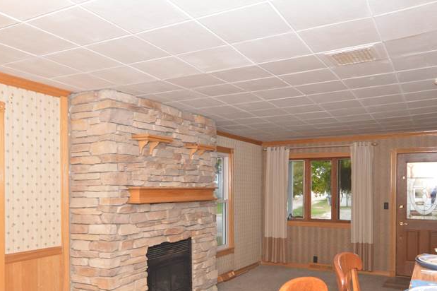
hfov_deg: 60.3
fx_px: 376
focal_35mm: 31
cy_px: 193
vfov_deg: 41.7
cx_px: 206
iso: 800
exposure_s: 1/60
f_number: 4
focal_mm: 10
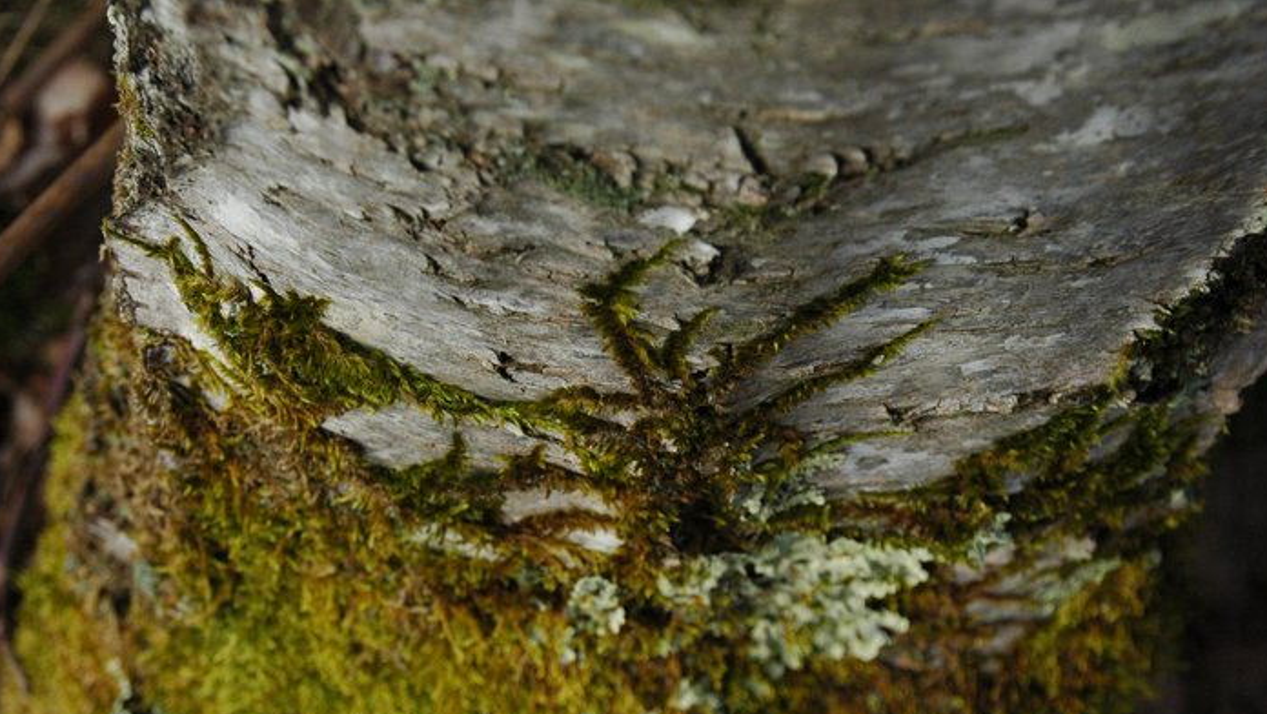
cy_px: 410
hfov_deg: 21.1
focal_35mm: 101
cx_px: 681
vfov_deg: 12.0
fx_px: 3394
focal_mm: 56
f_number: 8
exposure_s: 1/350
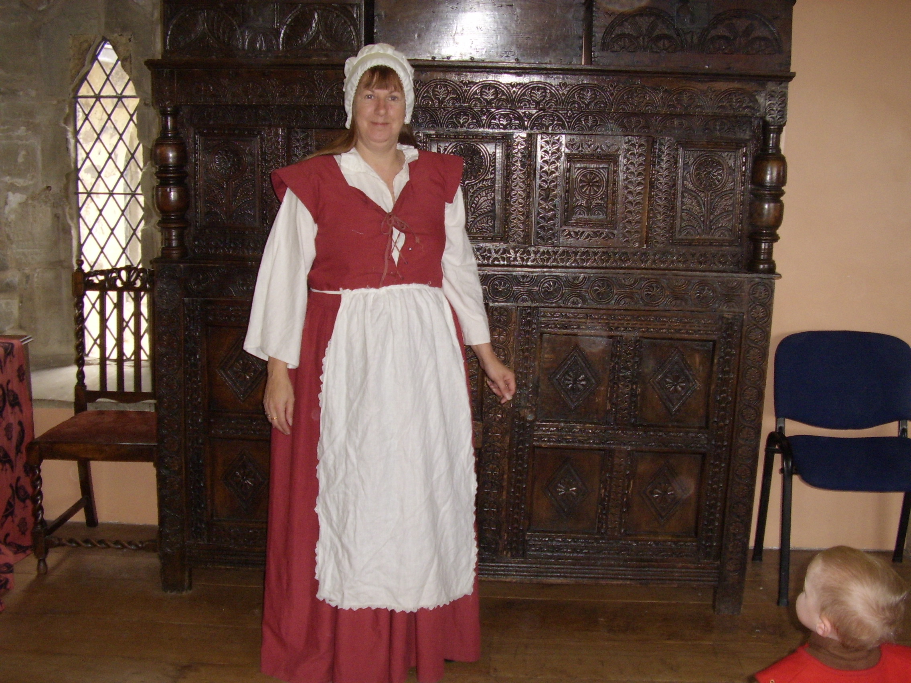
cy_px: 342
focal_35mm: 33
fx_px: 868
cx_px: 456
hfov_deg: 55.4
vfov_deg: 42.9
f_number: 3
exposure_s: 1/60
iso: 200
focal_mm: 6.3
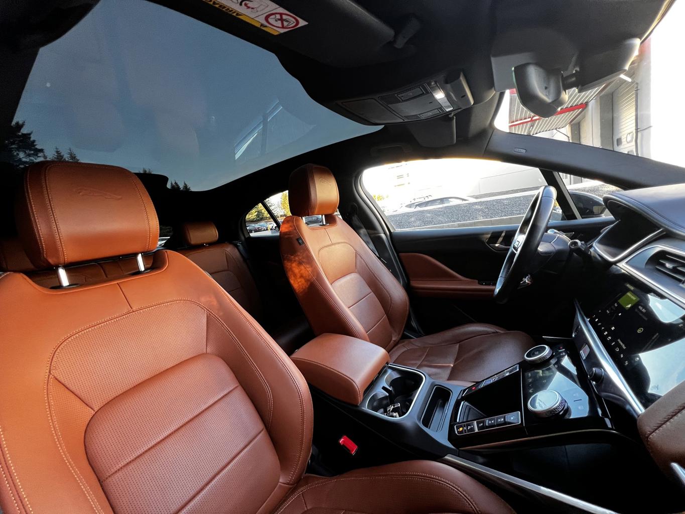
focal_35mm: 13
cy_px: 257
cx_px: 342
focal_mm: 1.57
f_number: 1.8
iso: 160
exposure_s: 1/99
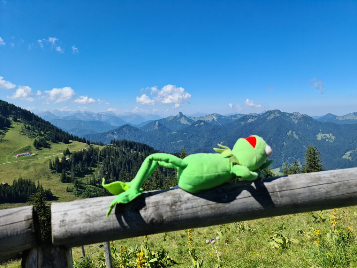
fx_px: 258
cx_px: 178
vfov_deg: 54.9
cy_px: 134
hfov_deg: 69.4
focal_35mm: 25
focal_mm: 7
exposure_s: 1/1010
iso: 50
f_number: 1.8
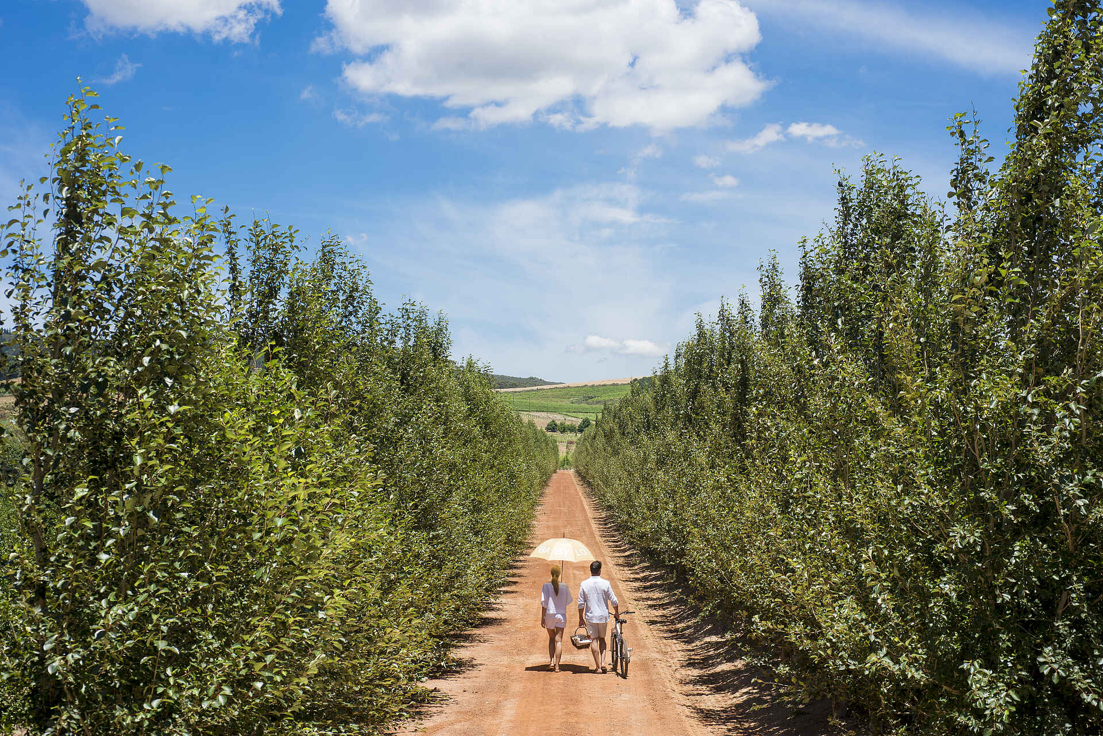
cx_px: 552
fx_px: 1839
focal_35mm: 60
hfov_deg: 33.4
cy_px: 368
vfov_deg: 22.6
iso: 200
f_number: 9.5
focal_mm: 60
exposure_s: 1/350
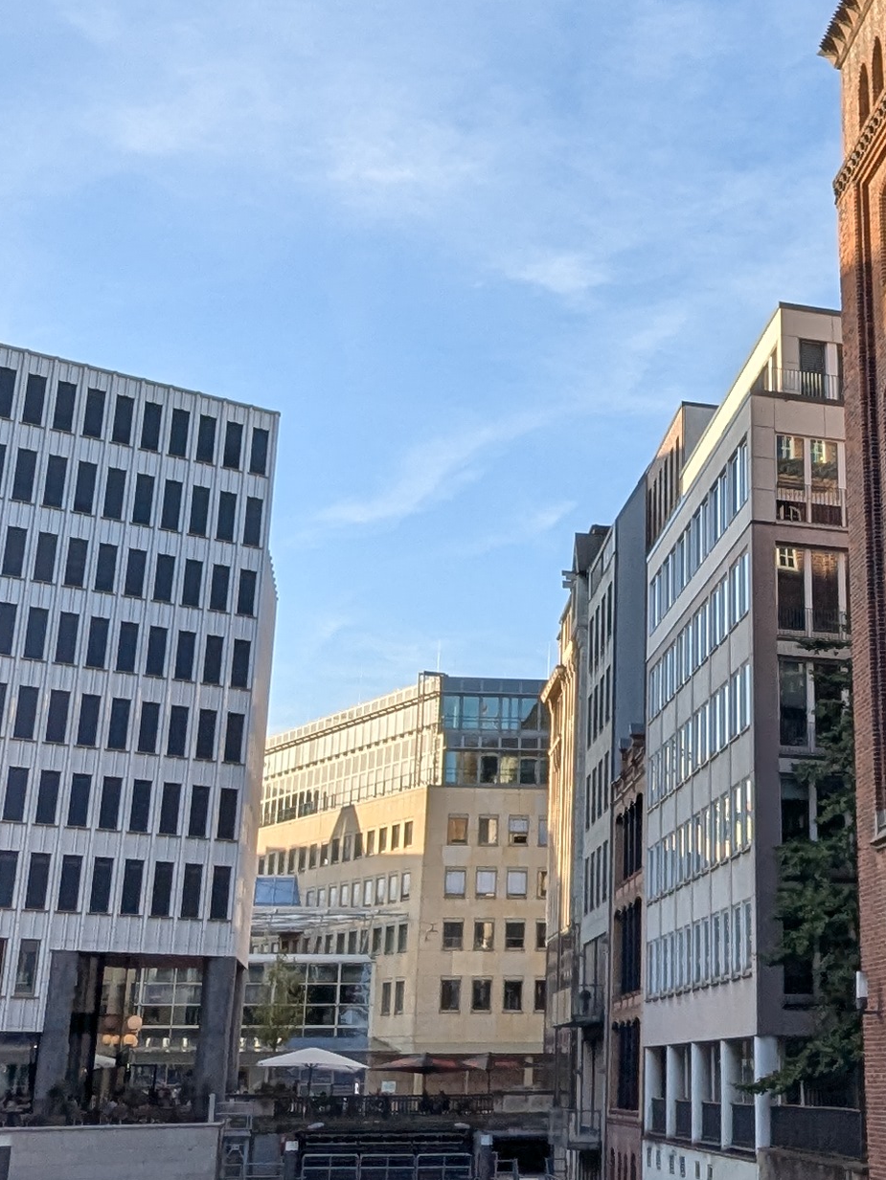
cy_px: 380
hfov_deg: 26.9
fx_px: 1808
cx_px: 732
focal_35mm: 53
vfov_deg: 35.8
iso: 52
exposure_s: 1/894
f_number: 2.2
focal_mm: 2.35
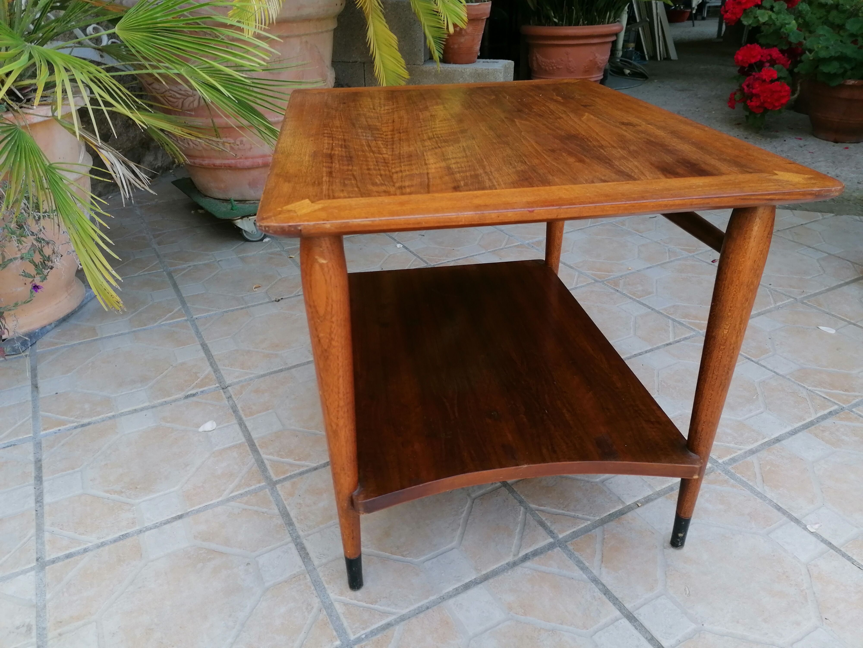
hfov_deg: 65.3
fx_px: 673
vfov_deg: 51.4
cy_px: 324
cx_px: 432
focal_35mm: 27
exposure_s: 1/130
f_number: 1.8
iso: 50
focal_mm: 4.75
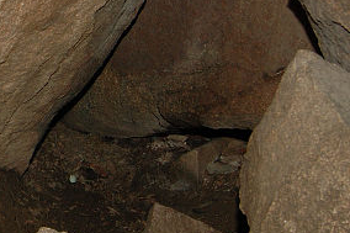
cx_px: -22
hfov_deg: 31.6
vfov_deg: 23.3
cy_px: 37
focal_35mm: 57
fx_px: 554
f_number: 5
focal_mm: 12
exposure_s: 1/60
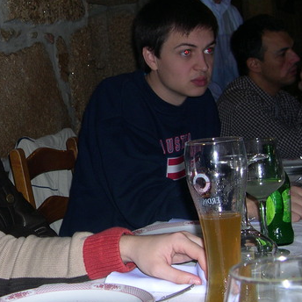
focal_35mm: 78
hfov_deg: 21.5
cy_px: 120
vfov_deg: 22.2
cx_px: 8
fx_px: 770
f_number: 2.8
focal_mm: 8
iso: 100
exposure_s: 1/60
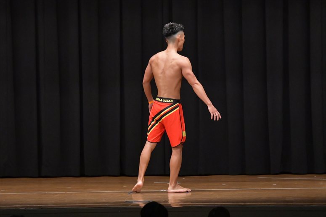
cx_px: 163
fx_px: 1964
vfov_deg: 6.3
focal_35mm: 217
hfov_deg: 9.5
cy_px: 108
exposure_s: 1/400
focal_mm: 145
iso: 6400
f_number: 5.6
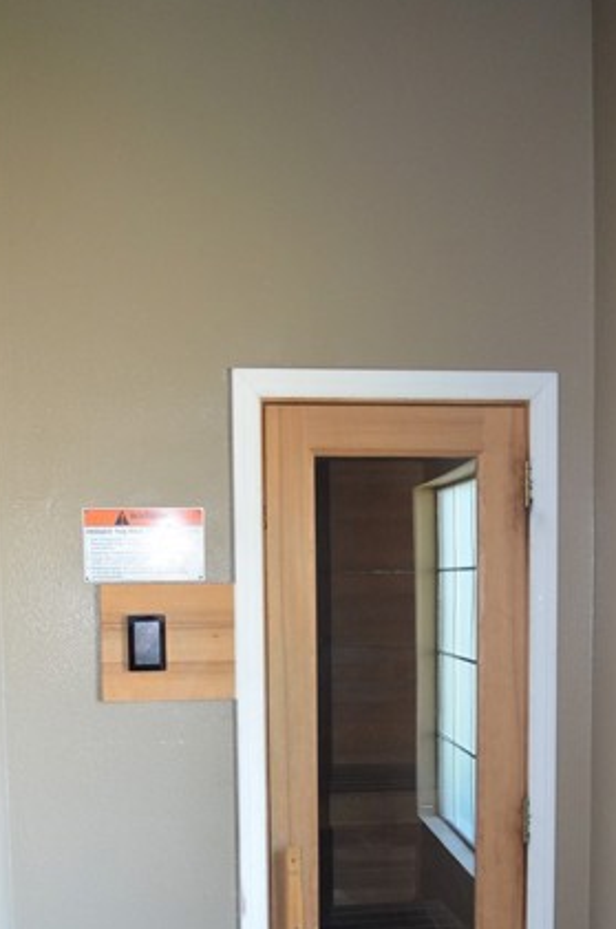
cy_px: 655
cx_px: 300
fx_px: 1057
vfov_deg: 46.4
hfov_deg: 32.5
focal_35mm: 41
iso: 1600
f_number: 3.5
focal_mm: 18
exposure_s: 1/60
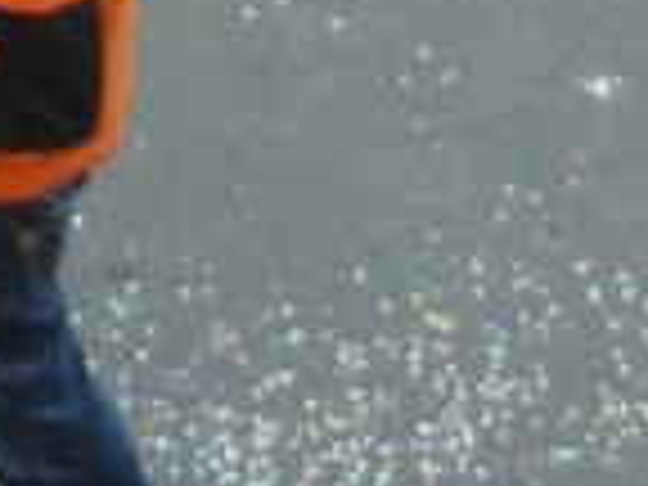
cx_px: -864
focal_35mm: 258
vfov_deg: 5.7
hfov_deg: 7.2
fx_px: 4830
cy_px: -434
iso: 100
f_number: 3
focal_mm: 6.8
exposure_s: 1/100
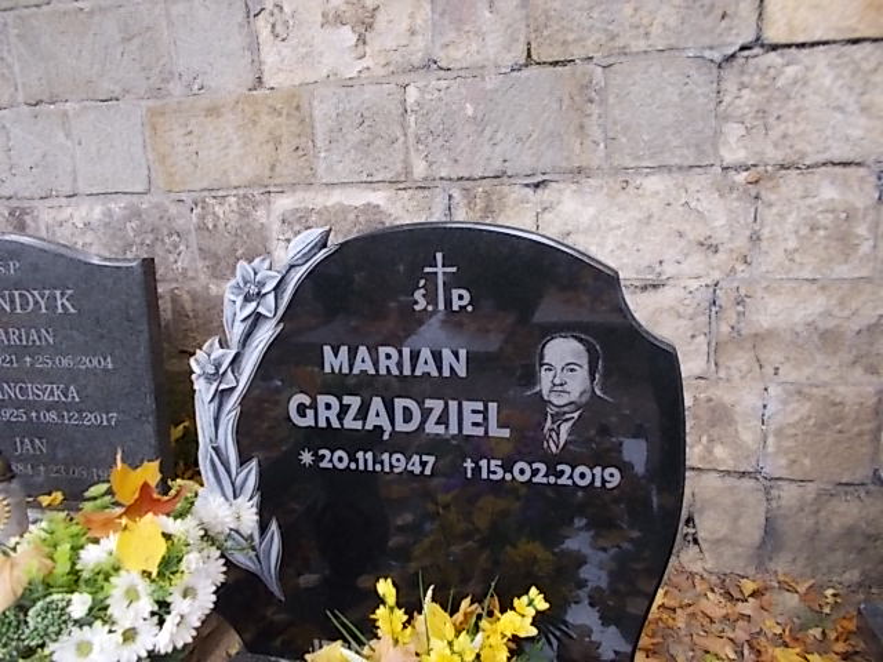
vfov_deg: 53.1
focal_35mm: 26
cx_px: 442
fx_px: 663
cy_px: 331
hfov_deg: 67.3
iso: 80
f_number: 3.2
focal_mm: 4.6
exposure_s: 1/40
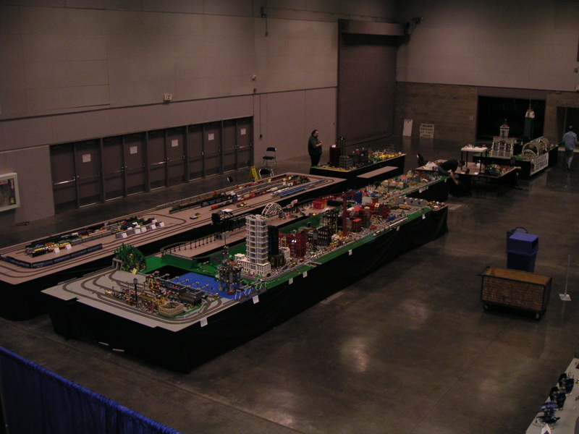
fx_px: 636
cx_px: 290
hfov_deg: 49.0
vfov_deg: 37.7
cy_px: 217
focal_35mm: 38
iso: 160
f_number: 2.8
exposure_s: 1/45
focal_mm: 6
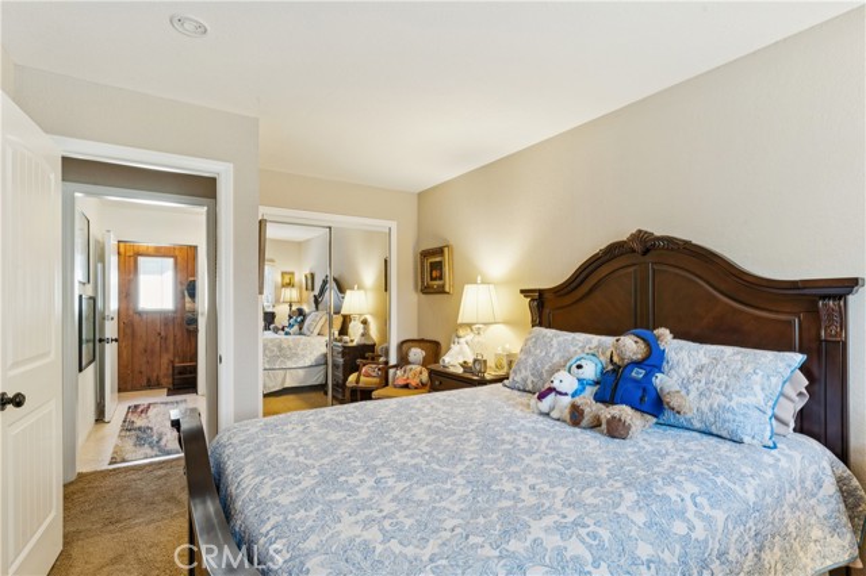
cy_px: 288
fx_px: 416
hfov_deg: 92.3
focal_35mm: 17
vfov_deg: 69.4
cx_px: 433
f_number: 13
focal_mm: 17.3
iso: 100
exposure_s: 1/1.25
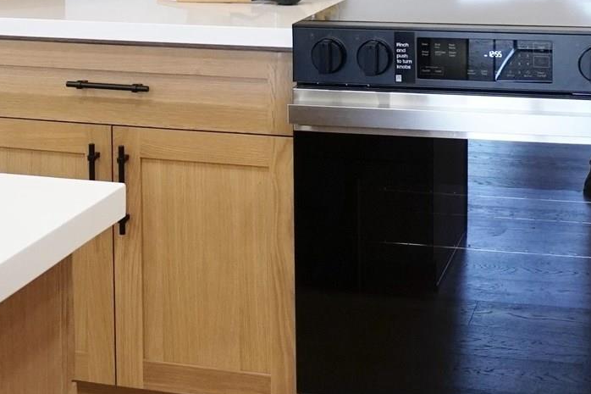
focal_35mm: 66
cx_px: 366
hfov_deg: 30.4
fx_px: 1083
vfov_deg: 19.0
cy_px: -126
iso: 800
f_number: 4
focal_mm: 10
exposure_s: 1/60
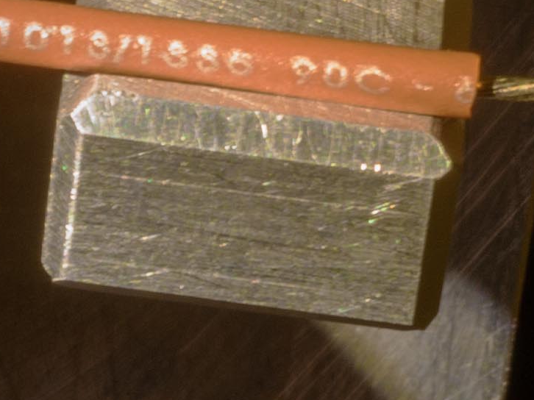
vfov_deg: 4.8
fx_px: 4781
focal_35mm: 310
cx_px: -505
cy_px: -103
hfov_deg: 6.2
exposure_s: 1/4
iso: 400
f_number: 32
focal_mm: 55
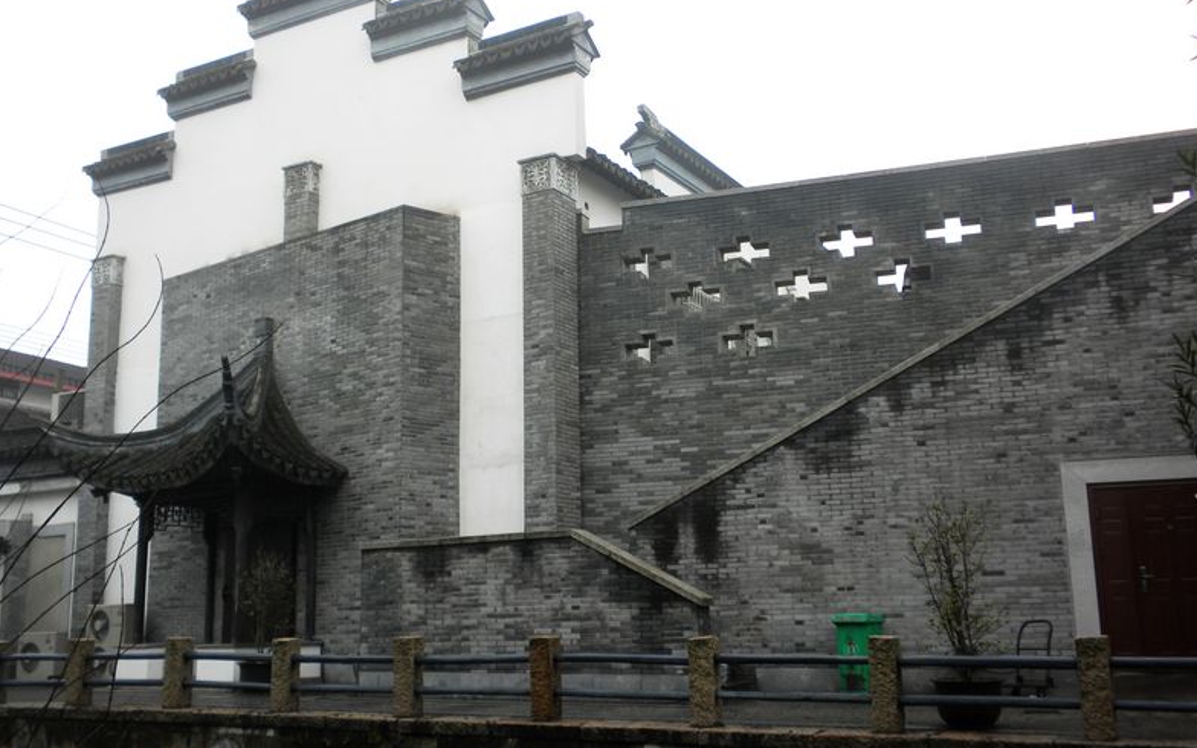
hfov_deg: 49.3
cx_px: 608
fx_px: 1305
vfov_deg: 32.0
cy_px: 366
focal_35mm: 40
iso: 64
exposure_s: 1/26.5
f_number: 3.5
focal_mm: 6.6
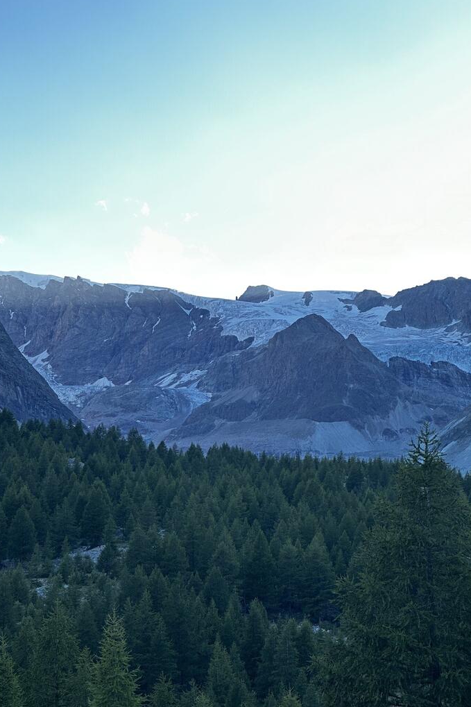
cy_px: 354
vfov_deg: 25.1
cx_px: 248
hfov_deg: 16.8
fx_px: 1590
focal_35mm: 81
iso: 50
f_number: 2.8
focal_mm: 9
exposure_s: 1/99
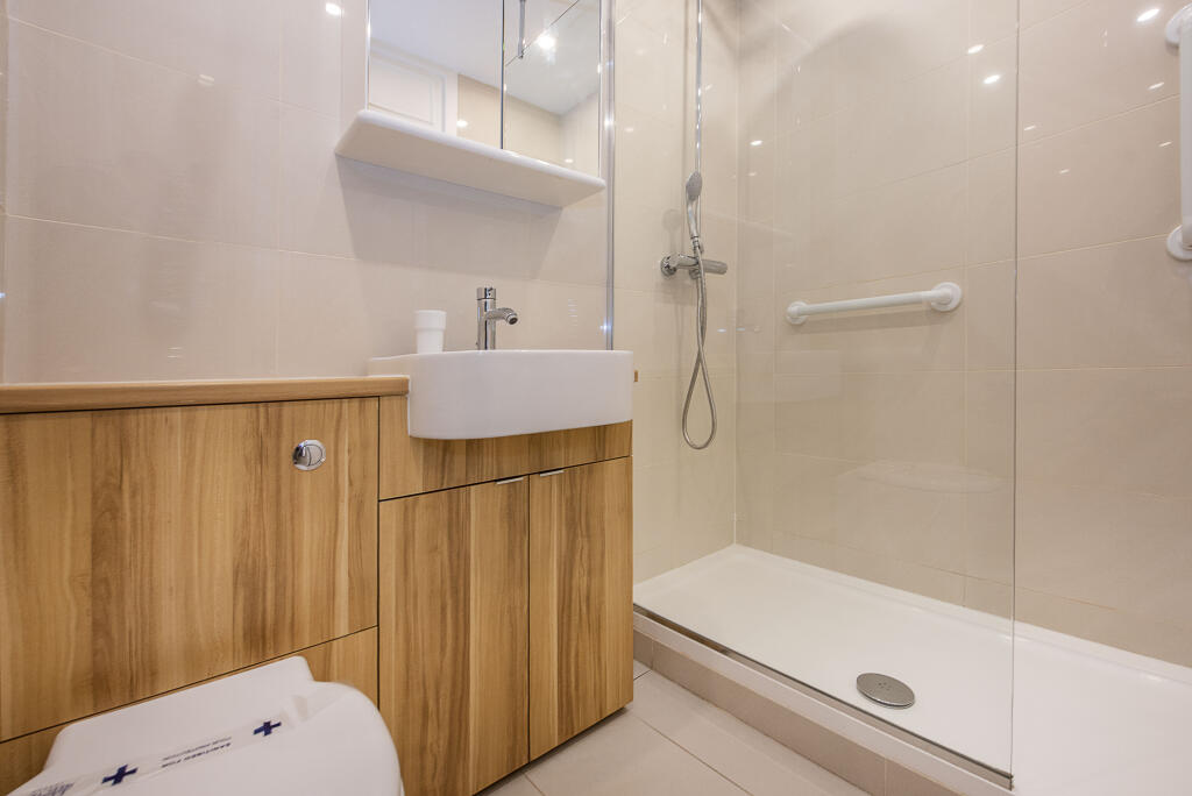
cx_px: 596
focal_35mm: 14
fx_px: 464
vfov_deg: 81.3
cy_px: 398
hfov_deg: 104.2
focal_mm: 14
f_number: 6.3
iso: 500
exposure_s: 1/25
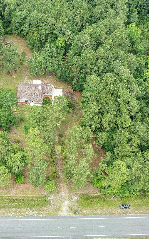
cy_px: 105
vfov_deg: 50.3
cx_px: 31
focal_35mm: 39
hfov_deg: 31.9
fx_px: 253
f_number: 2.8
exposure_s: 1/200
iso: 100
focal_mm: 12.29
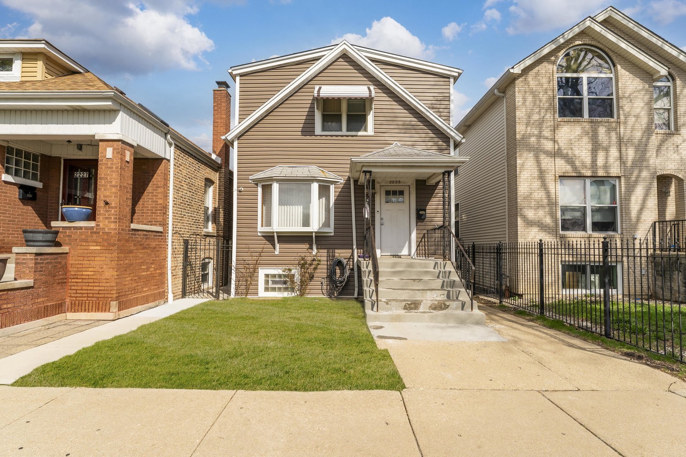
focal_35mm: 18
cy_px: 228
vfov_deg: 66.2
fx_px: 351
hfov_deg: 88.7
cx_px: 343
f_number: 9
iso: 200
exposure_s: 1/640
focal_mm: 18.4
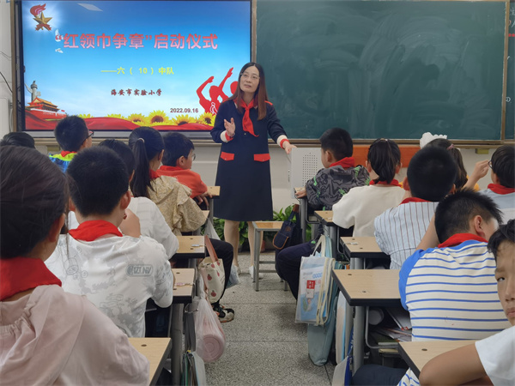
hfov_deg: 33.8
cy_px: 193
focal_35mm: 57
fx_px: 848
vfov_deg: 25.7
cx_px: 258
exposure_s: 1/98.3
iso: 50
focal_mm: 6.67
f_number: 1.9
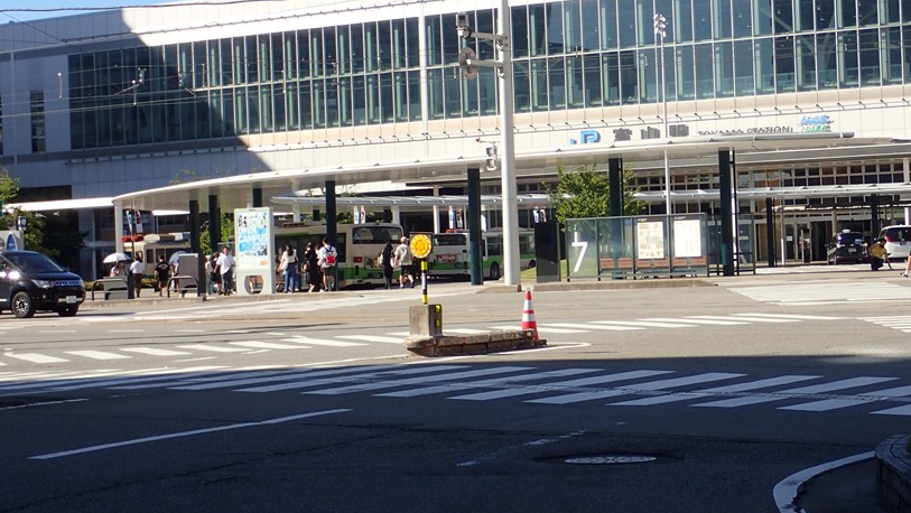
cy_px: 261
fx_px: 2320
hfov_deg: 22.2
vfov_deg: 12.6
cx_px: 534
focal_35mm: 96
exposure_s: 1/320
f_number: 5.6
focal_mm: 12.6
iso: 100
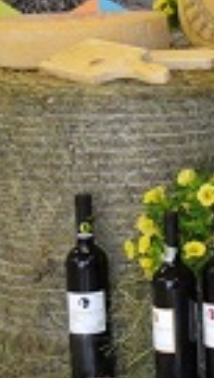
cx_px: 609
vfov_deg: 16.7
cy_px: 54
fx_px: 1275
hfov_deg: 8.3
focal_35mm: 127
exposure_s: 1/60
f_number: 3.5
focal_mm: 22
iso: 1000
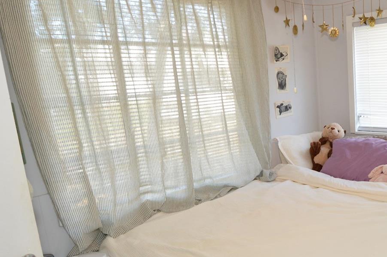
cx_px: 309
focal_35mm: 32
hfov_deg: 54.7
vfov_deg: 40.8
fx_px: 344
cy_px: 159
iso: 400
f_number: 4.5
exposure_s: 1/100
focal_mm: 12
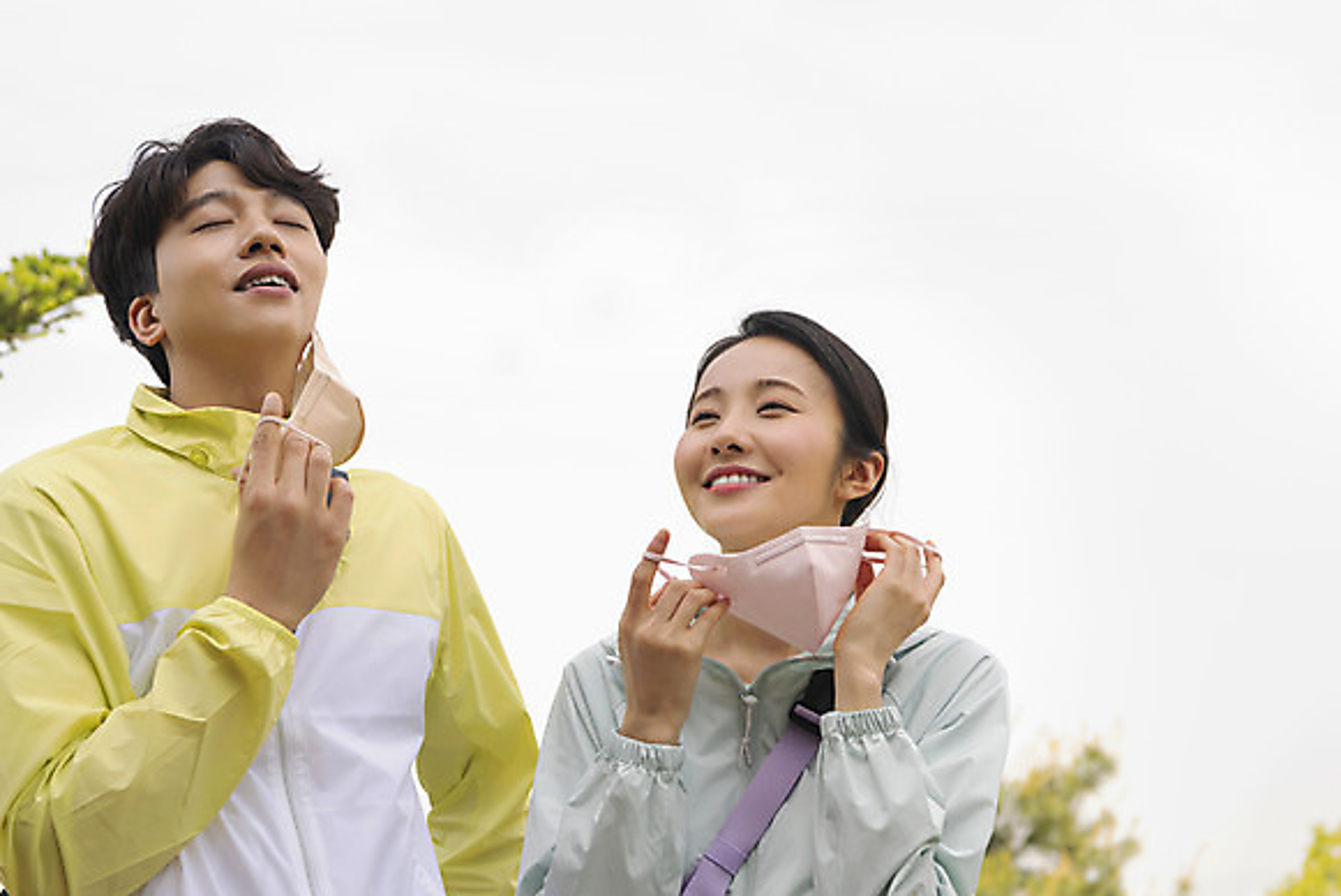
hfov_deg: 31.4
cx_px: 655
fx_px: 2385
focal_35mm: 64
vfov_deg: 21.3
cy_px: 441
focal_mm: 62
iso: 100
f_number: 6.3
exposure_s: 1/125
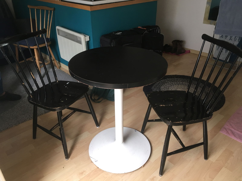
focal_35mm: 29
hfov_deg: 61.7
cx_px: 121
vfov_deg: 48.2
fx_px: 203
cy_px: 90
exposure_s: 1/33
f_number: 2.2
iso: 100
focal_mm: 4.15
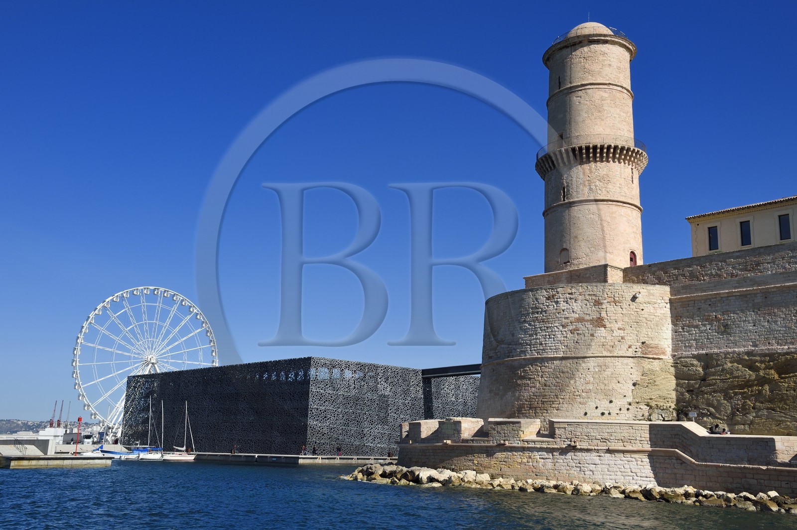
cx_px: 398
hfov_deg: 50.7
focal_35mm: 38
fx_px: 841
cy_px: 265
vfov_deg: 35.0
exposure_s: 1/400
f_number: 14
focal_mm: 38
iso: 200
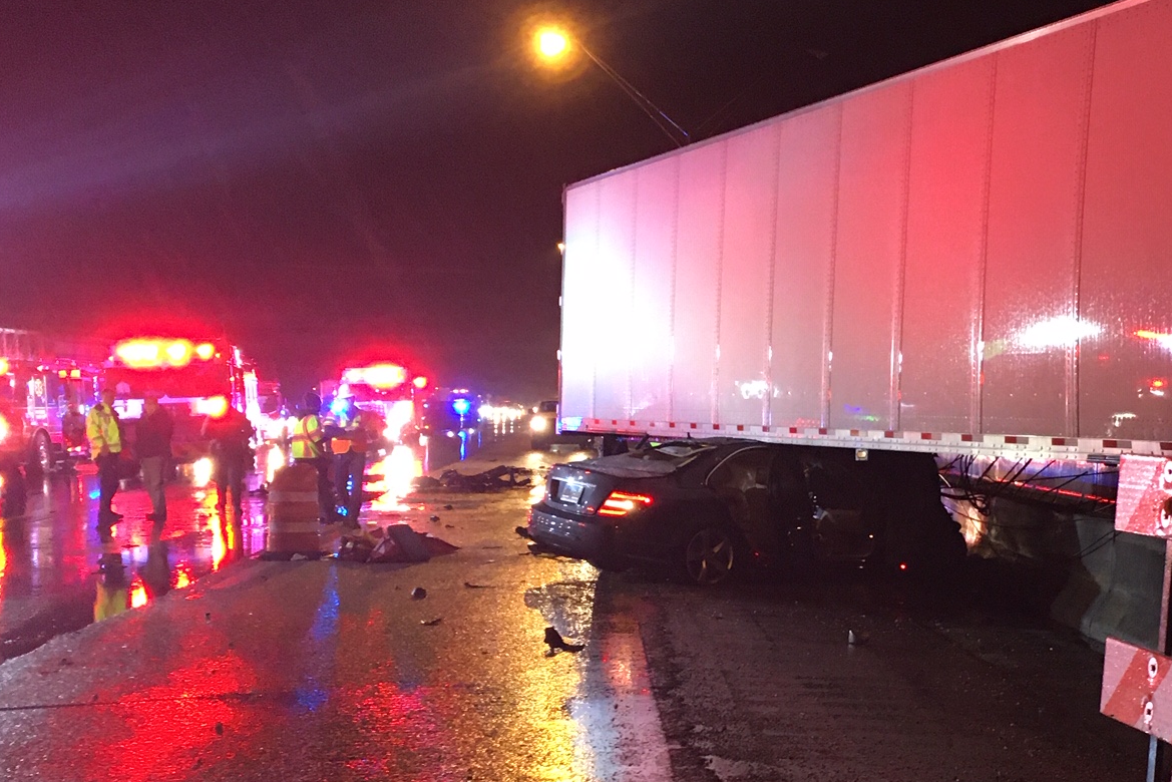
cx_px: 905
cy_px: 524
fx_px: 1693
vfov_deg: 25.9
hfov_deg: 37.1
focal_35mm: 52
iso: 200
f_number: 2.2
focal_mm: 4.15
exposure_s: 1/30
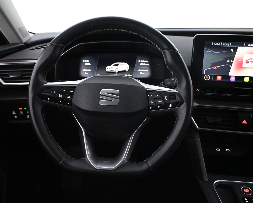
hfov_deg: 52.8
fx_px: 255
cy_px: 101
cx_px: 122
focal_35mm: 34
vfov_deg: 43.4
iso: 4500
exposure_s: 1/60
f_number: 3.8
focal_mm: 20
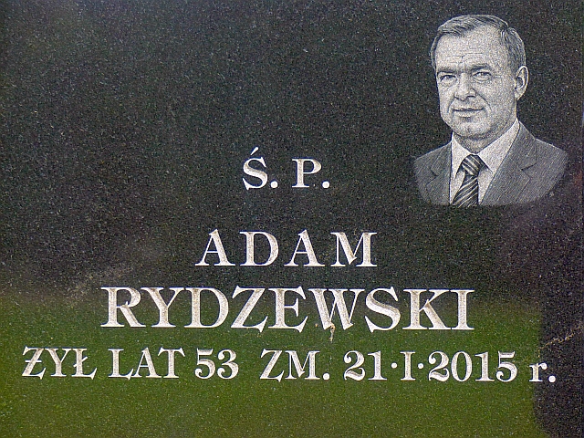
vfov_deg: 8.6
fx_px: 2919
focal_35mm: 173
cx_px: 292
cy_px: 219
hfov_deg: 11.4
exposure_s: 1/100
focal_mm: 31.1
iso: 100
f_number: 2.8
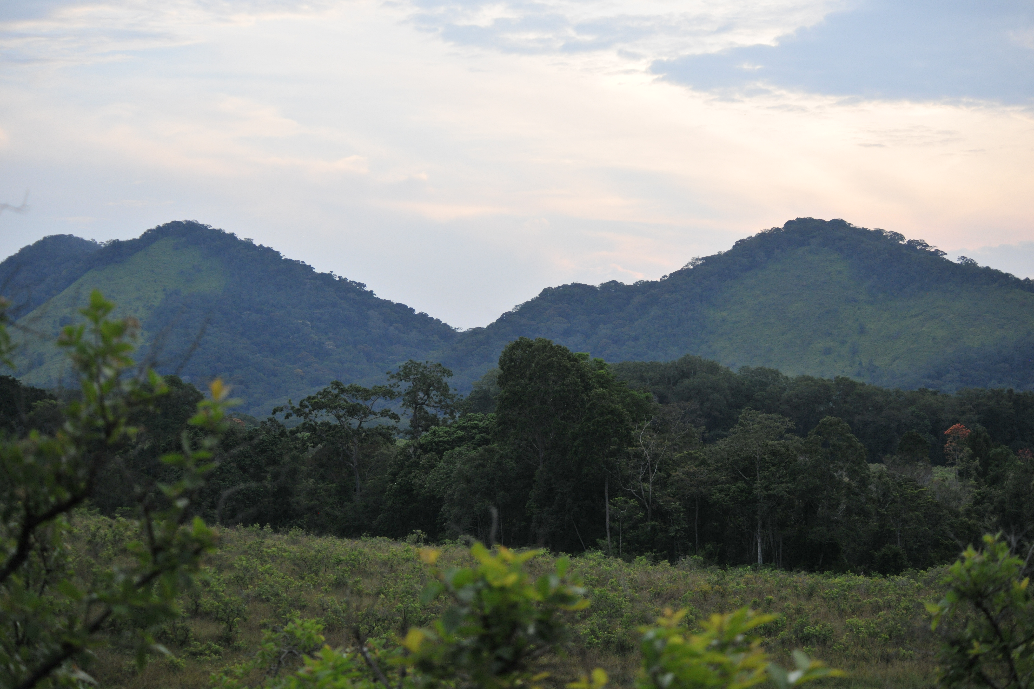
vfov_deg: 17.1
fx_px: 2298
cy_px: 344
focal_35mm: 80
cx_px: 517
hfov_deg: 25.4
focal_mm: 80
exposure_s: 1/640
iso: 1000
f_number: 4.5
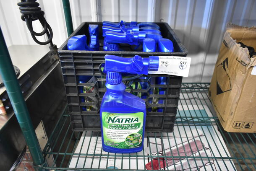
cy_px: 86
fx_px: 192
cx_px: 128
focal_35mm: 27
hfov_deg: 67.3
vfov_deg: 48.0
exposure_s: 1/30
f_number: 3.5
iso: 1250
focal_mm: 18
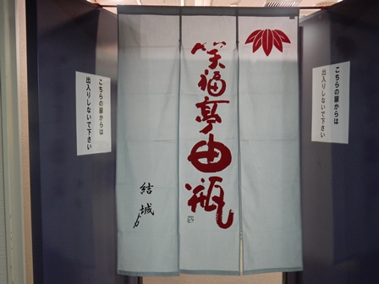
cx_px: 190
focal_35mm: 36
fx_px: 394
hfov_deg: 51.4
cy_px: 142
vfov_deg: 39.7
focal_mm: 6.4
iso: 400
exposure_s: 1/8
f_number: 4
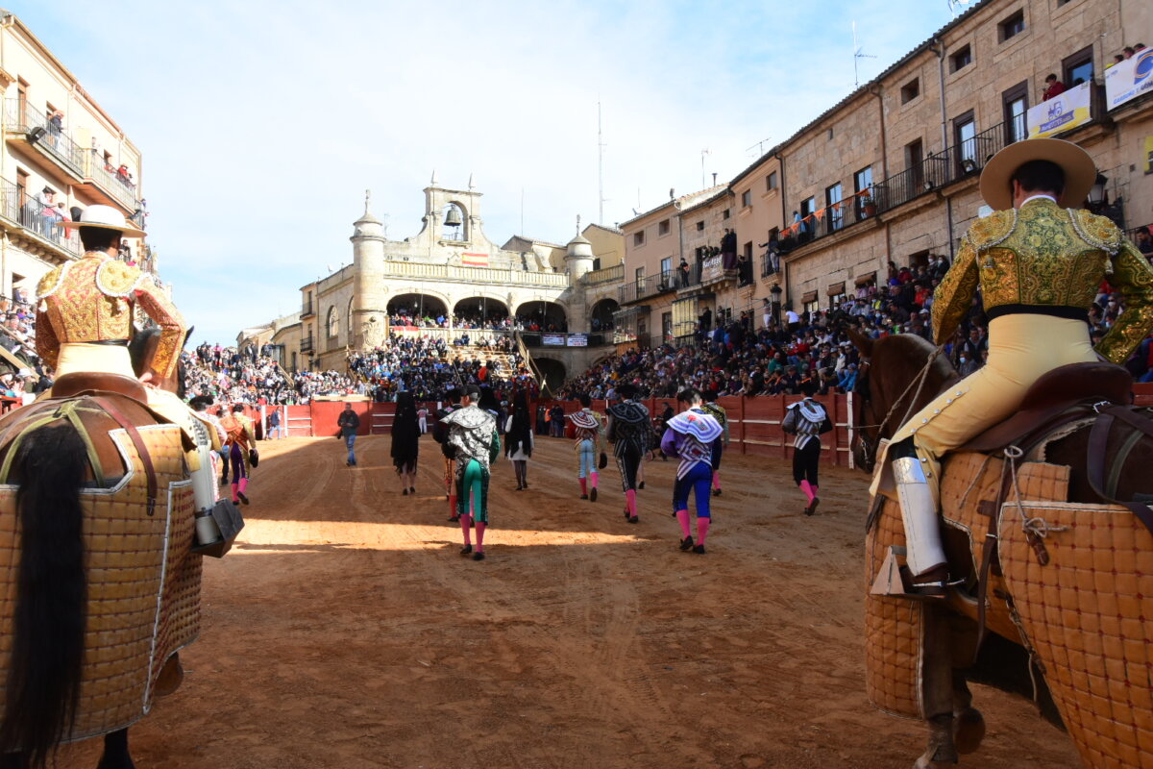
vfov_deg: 47.9
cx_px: 576
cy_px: 384
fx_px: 865
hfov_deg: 67.4
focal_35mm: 27
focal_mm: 18
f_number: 11
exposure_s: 1/500
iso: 800
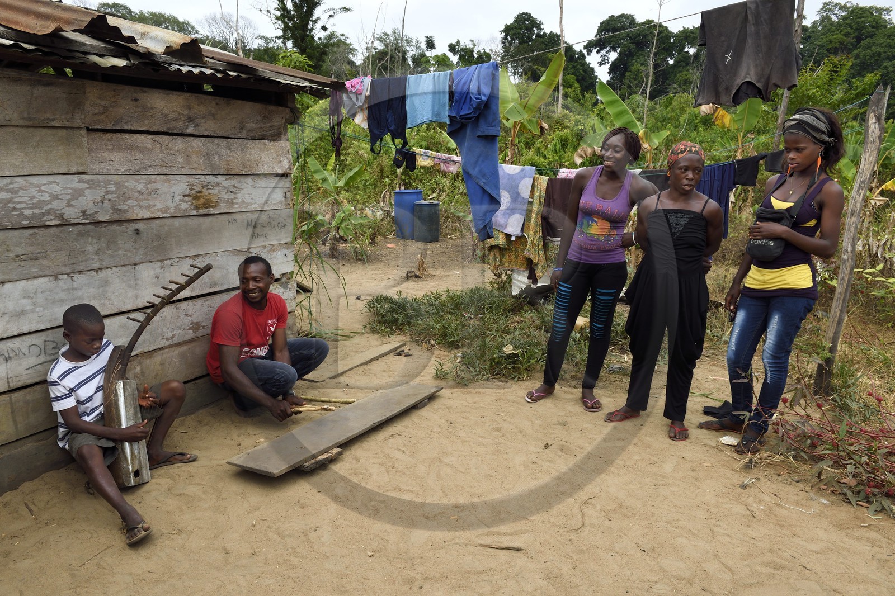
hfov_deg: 73.8
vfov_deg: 53.1
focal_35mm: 24
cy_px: 298
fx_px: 597
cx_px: 448
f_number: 11
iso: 400
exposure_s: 1/250
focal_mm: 24
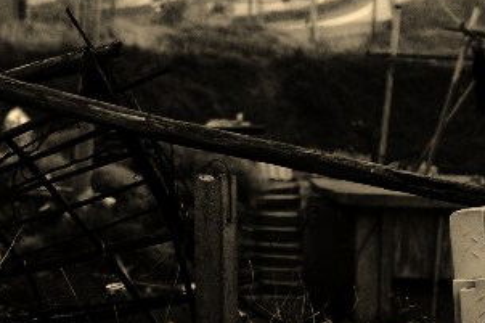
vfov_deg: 2.5
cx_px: -336
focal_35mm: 560
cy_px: 139
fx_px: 7540
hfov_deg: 3.7
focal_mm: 110
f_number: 5
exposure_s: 1/500
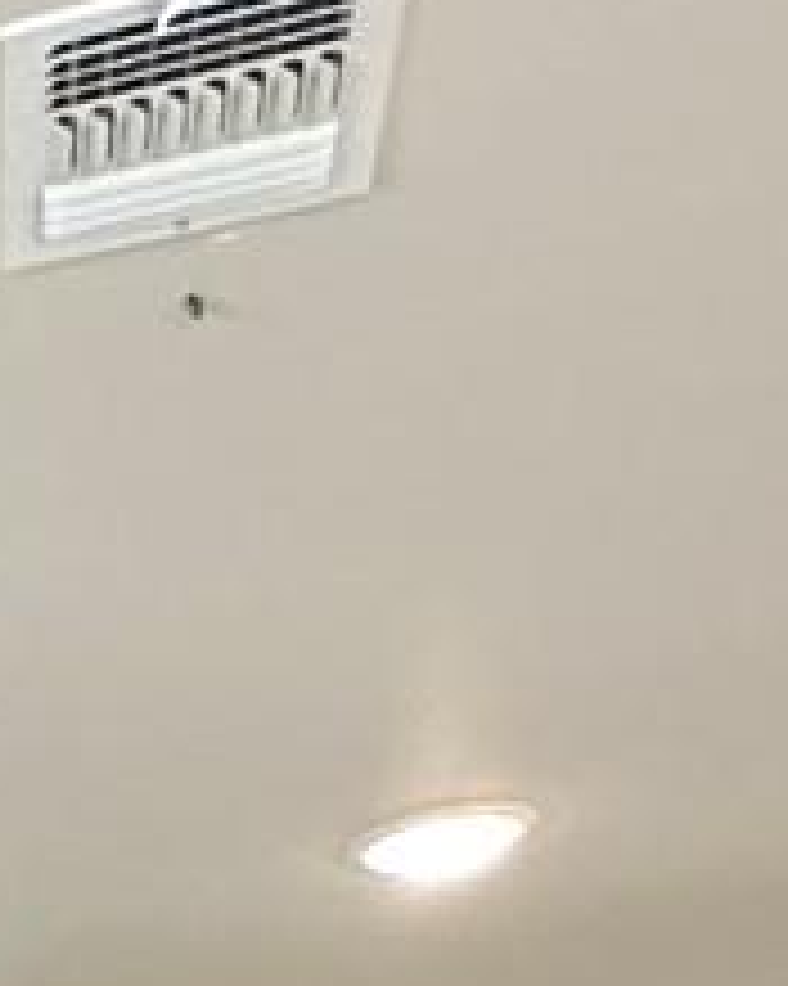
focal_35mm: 128
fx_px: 3734
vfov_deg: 12.1
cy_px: 2346
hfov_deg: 8.8
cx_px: -1900
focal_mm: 2.22
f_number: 2.2
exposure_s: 1/99
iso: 160
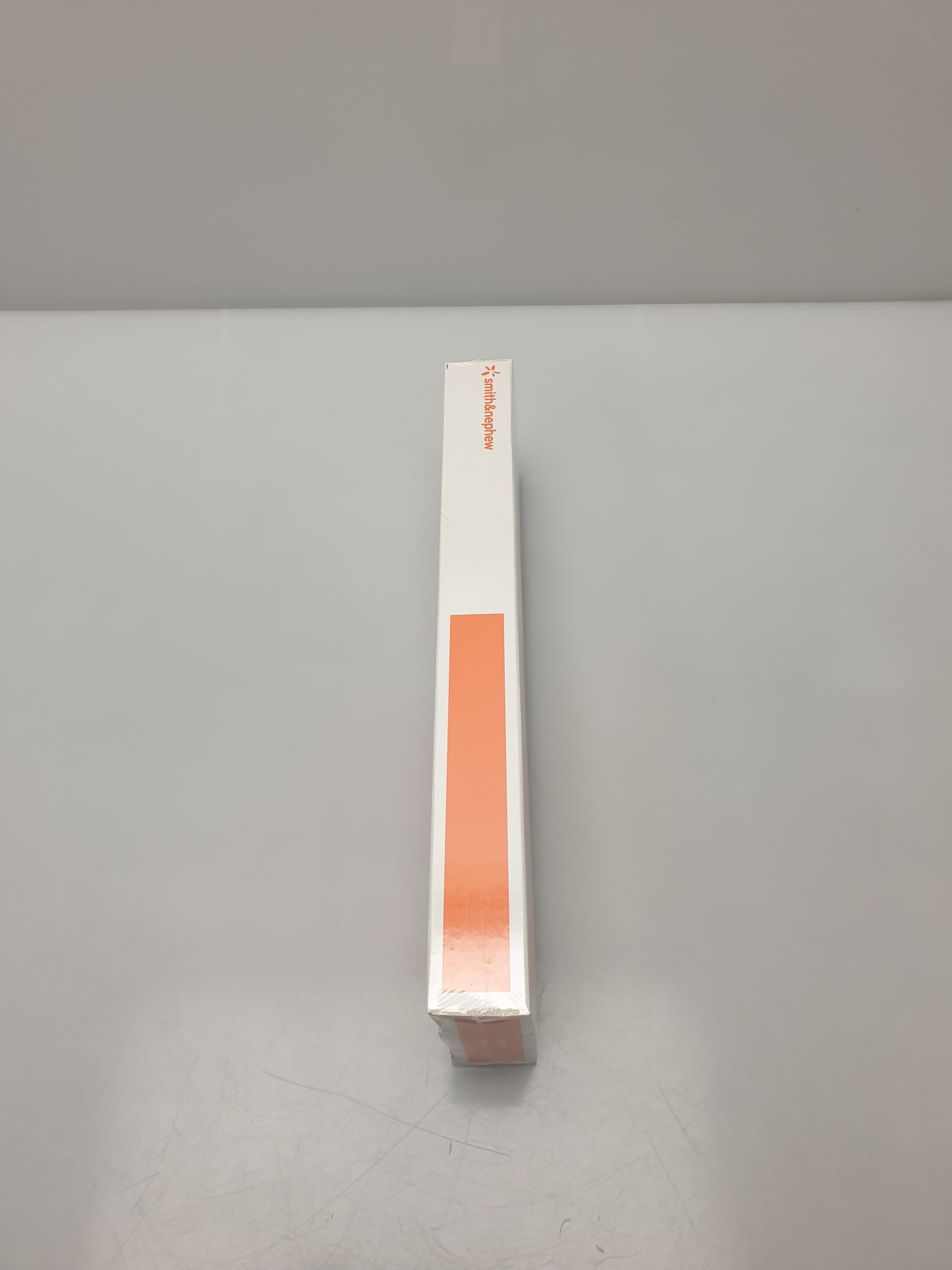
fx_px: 953
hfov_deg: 53.1
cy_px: 635
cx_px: 476
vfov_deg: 67.3
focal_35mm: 26
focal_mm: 4.3
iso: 80
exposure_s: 1/100
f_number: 2.4
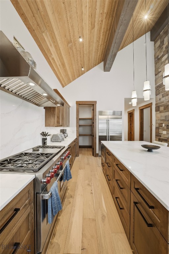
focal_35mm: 12
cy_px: 127
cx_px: 84
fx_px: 84
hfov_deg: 90.0
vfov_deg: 112.6
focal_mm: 12
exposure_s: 1/80
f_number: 7.1
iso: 400
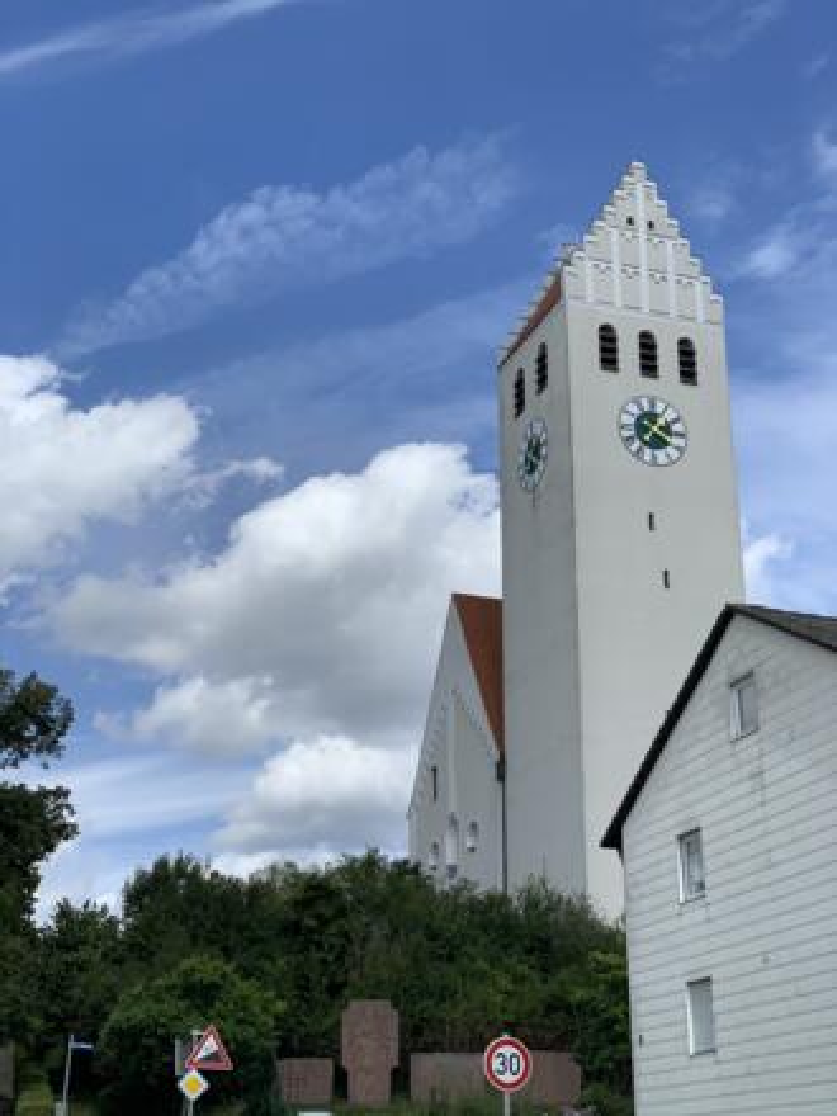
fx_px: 1676
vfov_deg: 36.8
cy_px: 558
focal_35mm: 52
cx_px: 418
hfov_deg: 28.0
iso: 16
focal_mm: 6
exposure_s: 1/1776
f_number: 2.4
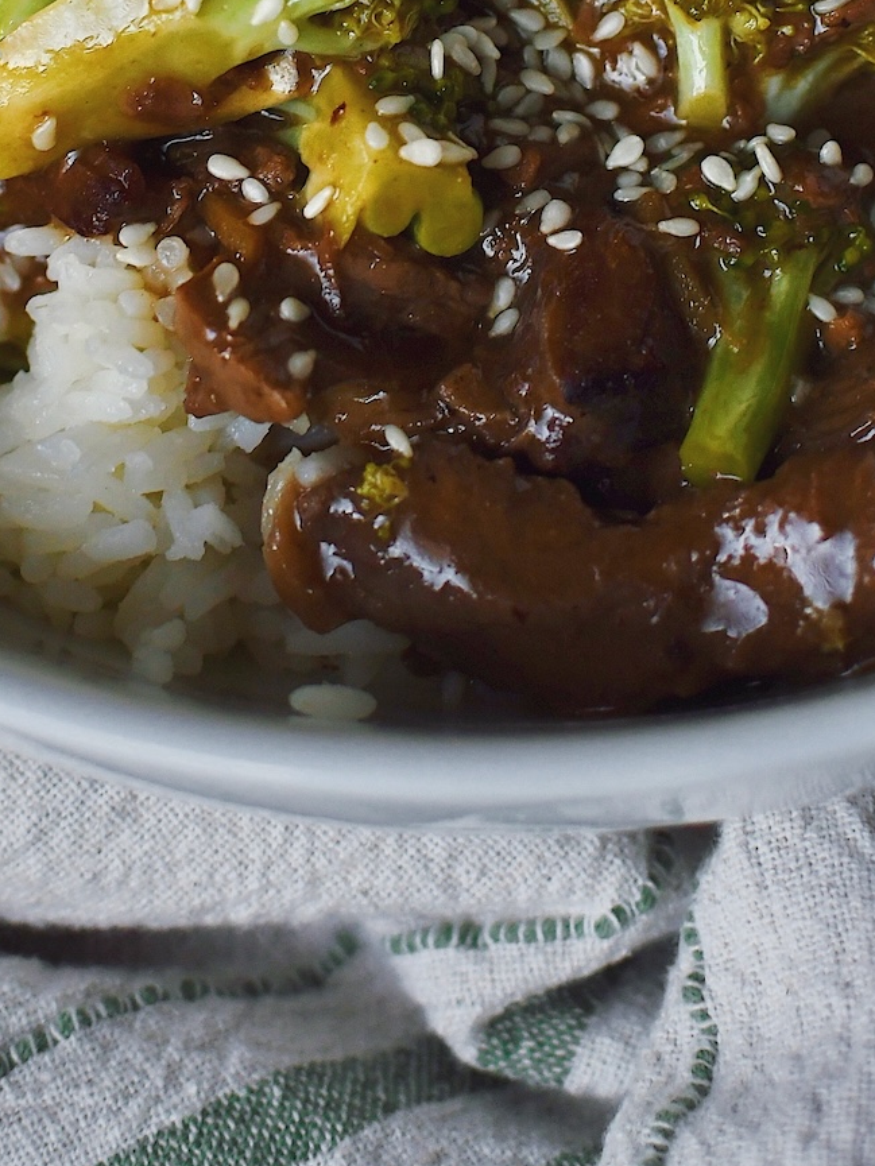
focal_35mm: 104
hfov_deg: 14.2
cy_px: -23
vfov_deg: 18.4
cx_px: 419
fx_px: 3504
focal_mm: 35
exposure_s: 1/100
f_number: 4
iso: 640
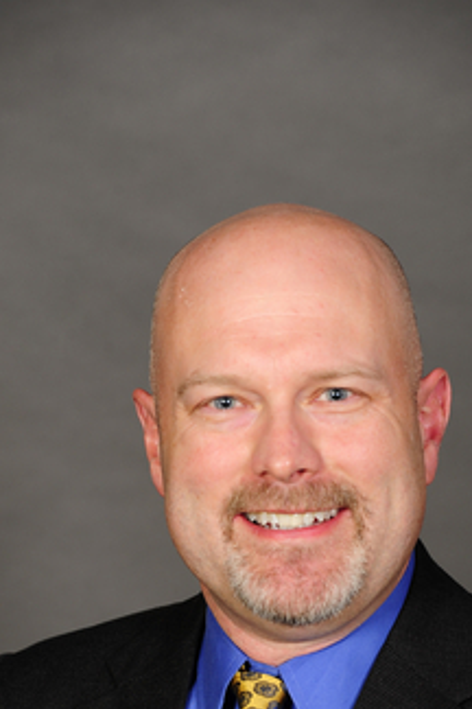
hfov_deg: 4.6
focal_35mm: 296
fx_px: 5821
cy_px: 523
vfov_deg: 7.0
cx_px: 276
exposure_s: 1/250
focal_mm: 200
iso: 200
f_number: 6.3
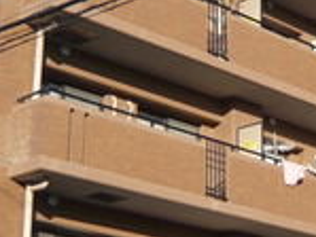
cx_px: 261
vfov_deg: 13.1
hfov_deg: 17.2
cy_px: 87
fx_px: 1032
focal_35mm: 113
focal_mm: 4.6
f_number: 2.8
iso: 100
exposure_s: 1/800
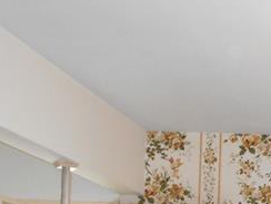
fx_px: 853
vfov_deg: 12.5
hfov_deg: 16.2
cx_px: 428
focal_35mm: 109
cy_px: 362
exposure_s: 1/25
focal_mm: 4.6
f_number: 3.2
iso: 280
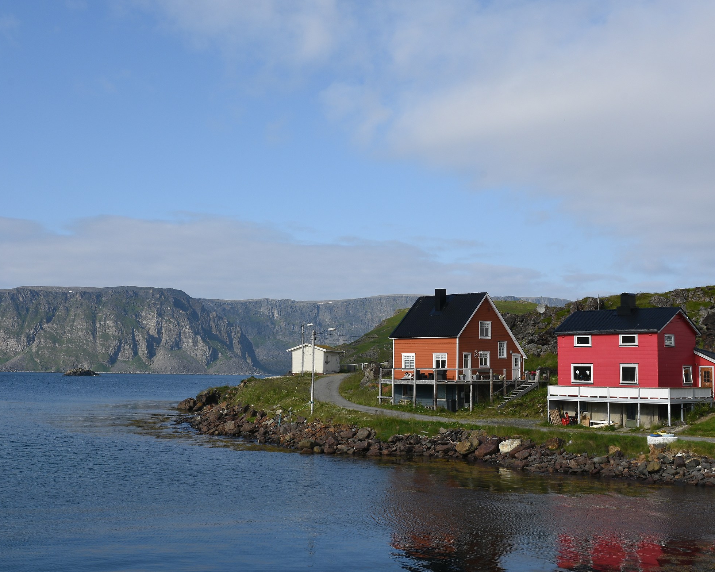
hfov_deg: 39.8
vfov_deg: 32.4
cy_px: 291
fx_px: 986
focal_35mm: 47
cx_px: 300
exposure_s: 1/250
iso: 200
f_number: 13
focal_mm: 27
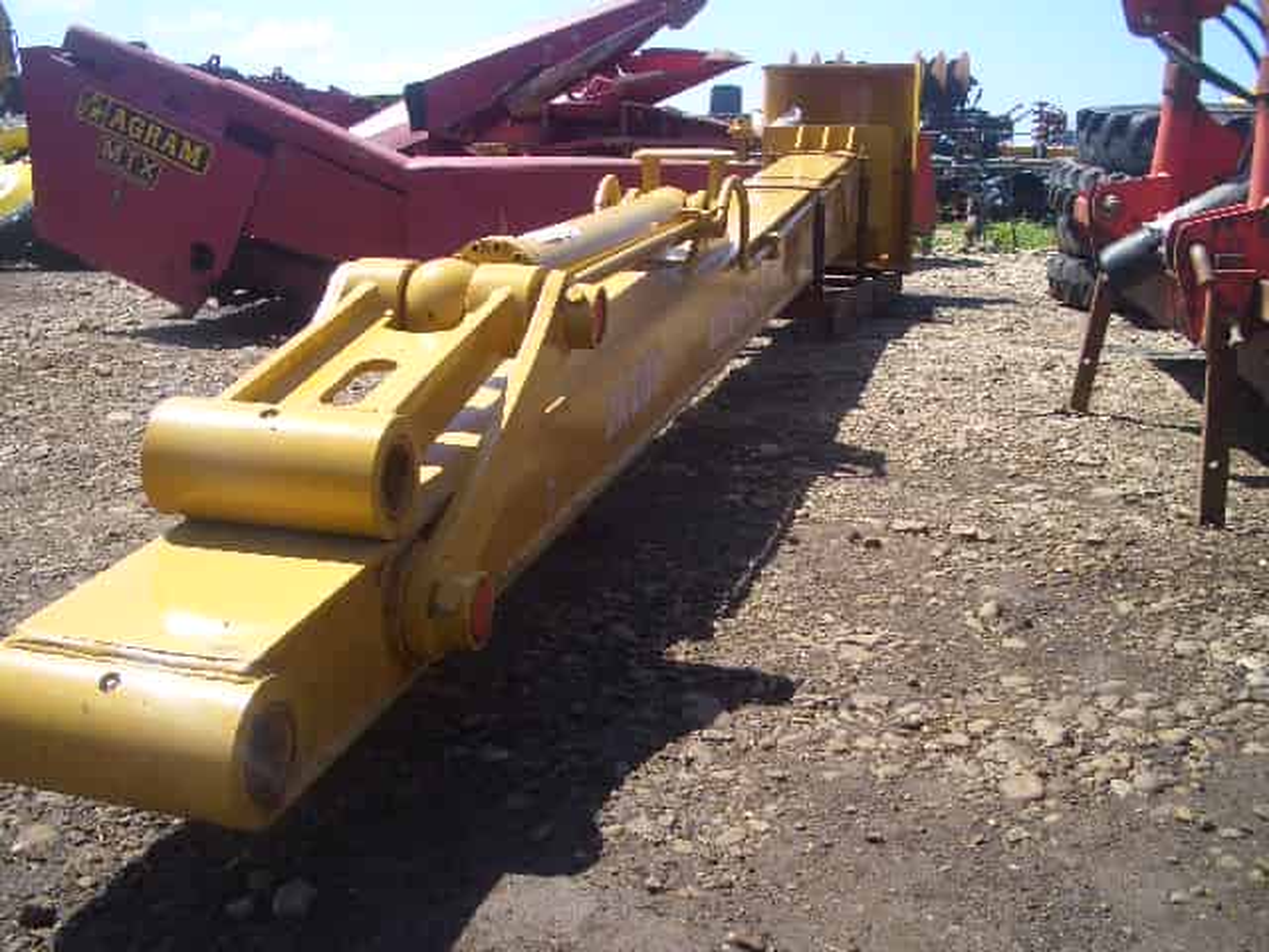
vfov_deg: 40.7
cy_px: 476
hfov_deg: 52.6
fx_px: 1283
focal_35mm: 35
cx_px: 634
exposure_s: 1/250
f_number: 4.3
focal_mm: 5.8
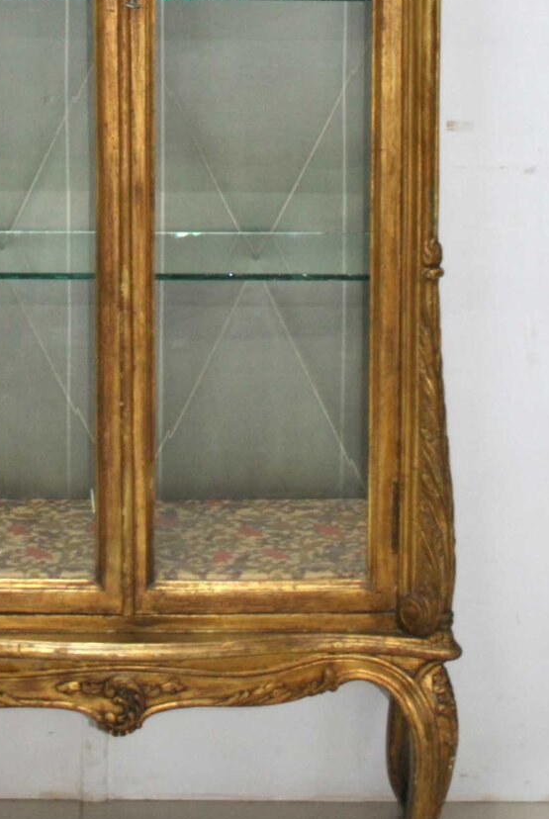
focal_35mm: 102
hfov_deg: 13.4
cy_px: -110
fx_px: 2324
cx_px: 137
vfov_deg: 19.1
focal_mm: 22
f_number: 4
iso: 200
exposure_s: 1/25
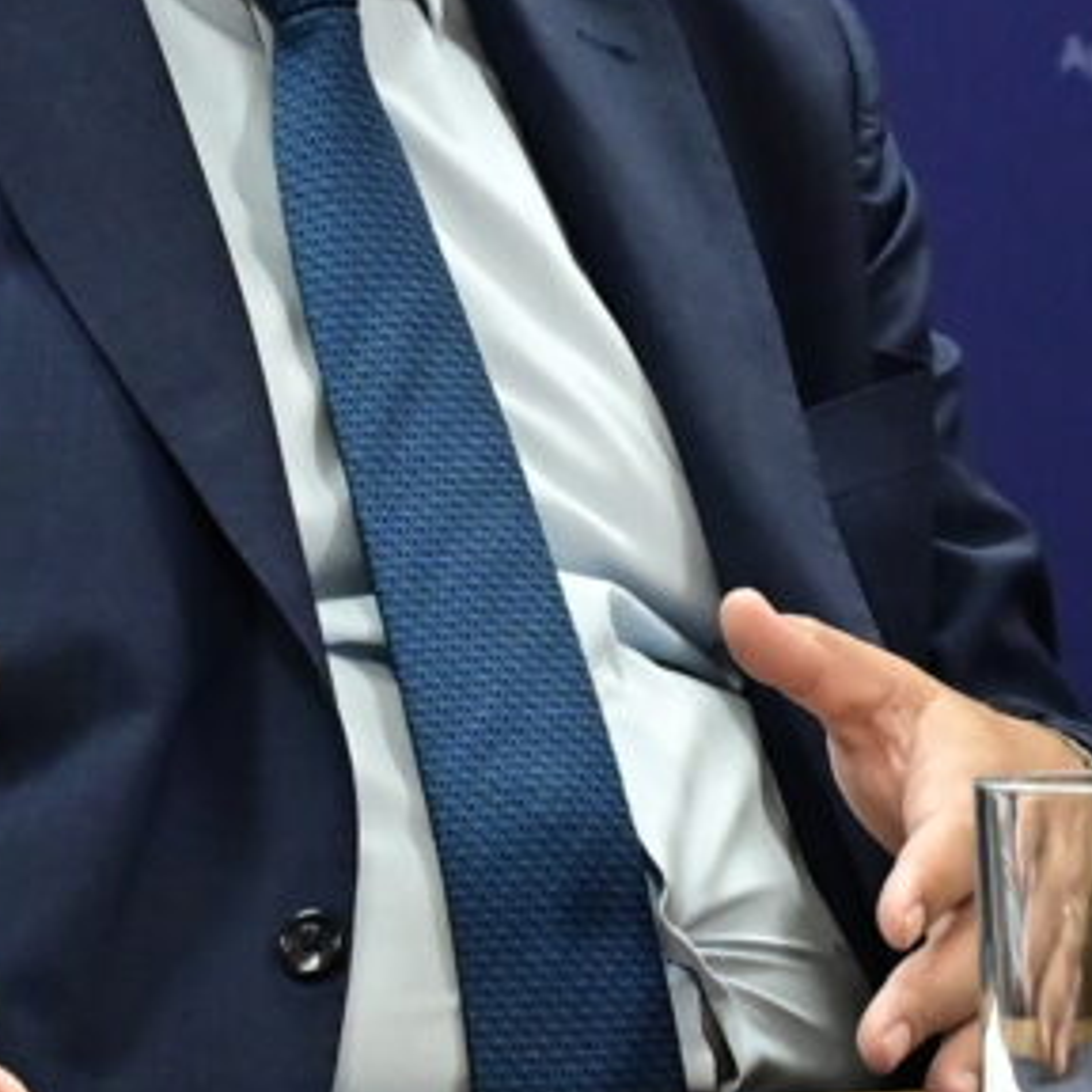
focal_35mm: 136
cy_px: 2
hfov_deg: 12.8
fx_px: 4854
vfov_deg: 12.7
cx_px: 425
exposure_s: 1/160
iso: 1600
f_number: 4.5
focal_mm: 45
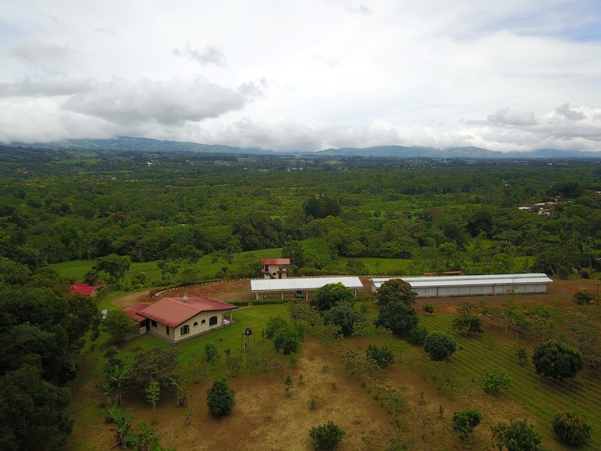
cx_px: 300
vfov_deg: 53.1
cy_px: 226
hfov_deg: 67.3
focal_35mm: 26
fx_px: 451
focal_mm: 4.7
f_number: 2.2
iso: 100
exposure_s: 1/1522
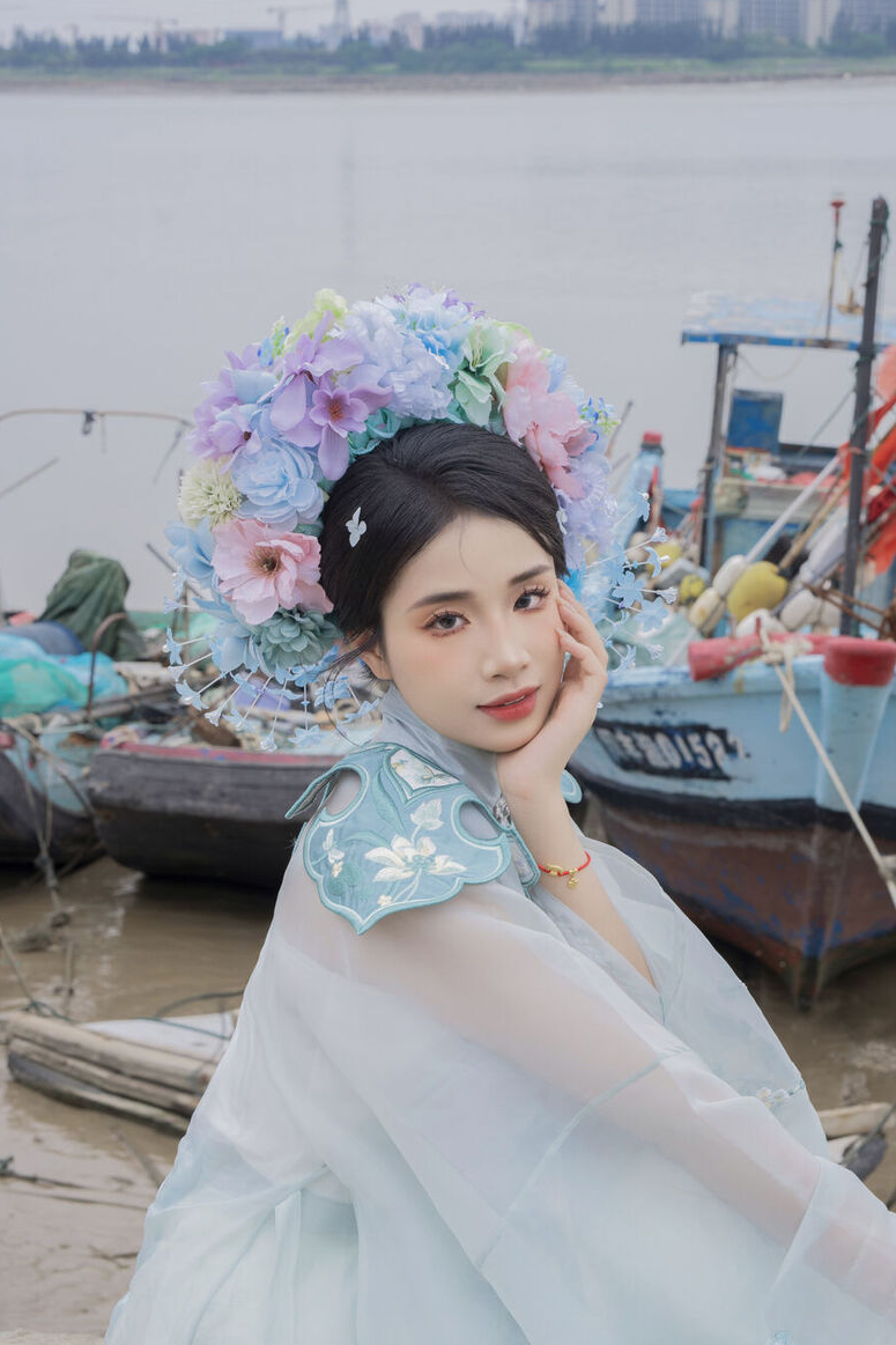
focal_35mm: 65
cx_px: 521
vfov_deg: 30.9
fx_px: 2427
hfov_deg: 20.9
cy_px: 768
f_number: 9
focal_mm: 48
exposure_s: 1/200
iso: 100
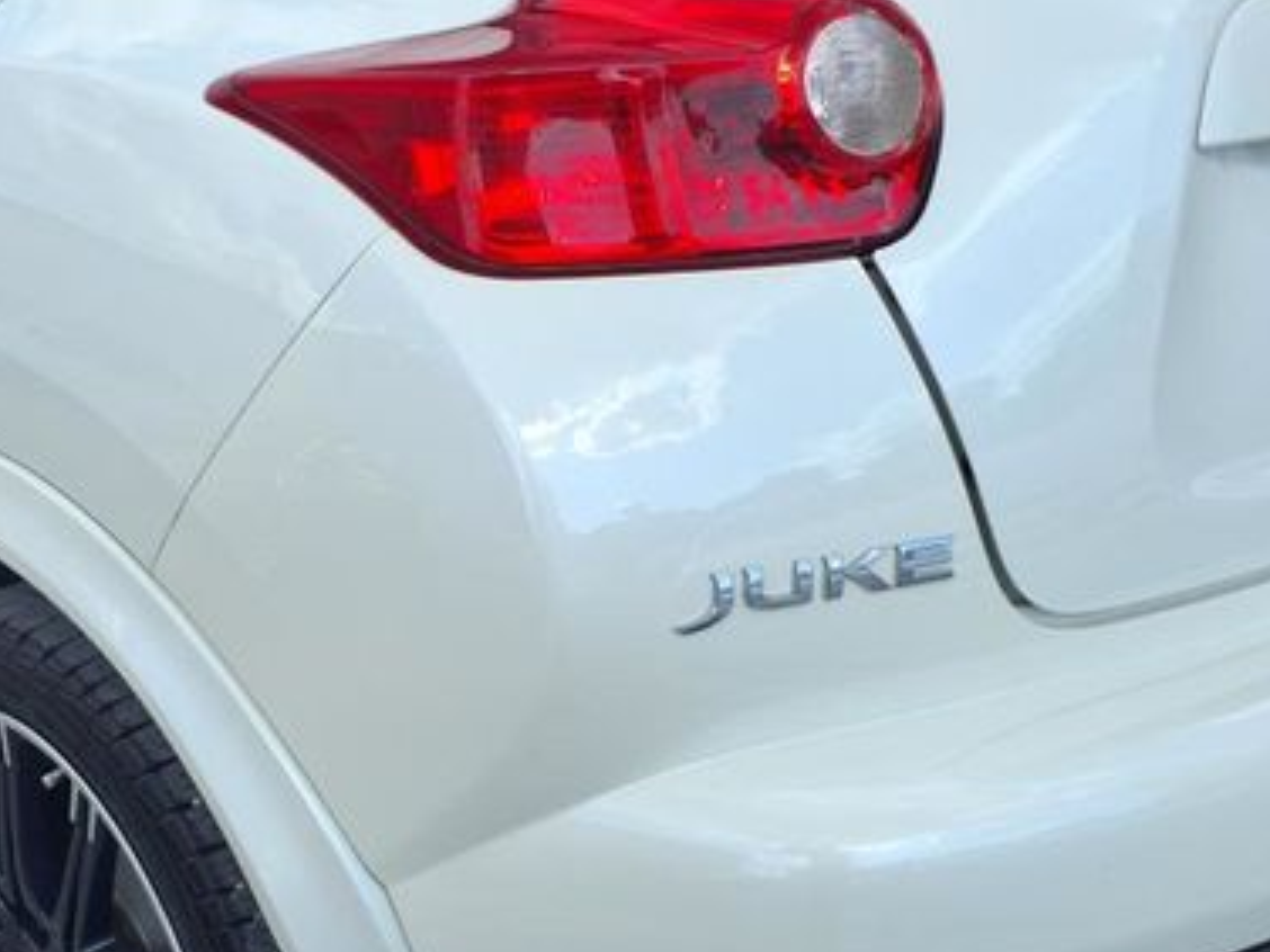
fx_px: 1688
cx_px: 304
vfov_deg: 30.7
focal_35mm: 46
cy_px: 776
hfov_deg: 40.0
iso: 40
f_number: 1.9
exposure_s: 1/909
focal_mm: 3.58
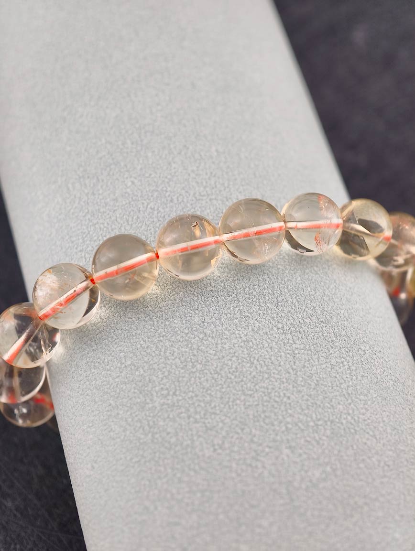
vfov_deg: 23.0
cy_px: 276
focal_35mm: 85
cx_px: 208
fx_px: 1355
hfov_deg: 17.4
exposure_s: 1/160
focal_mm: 22.48
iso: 125
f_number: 2.67
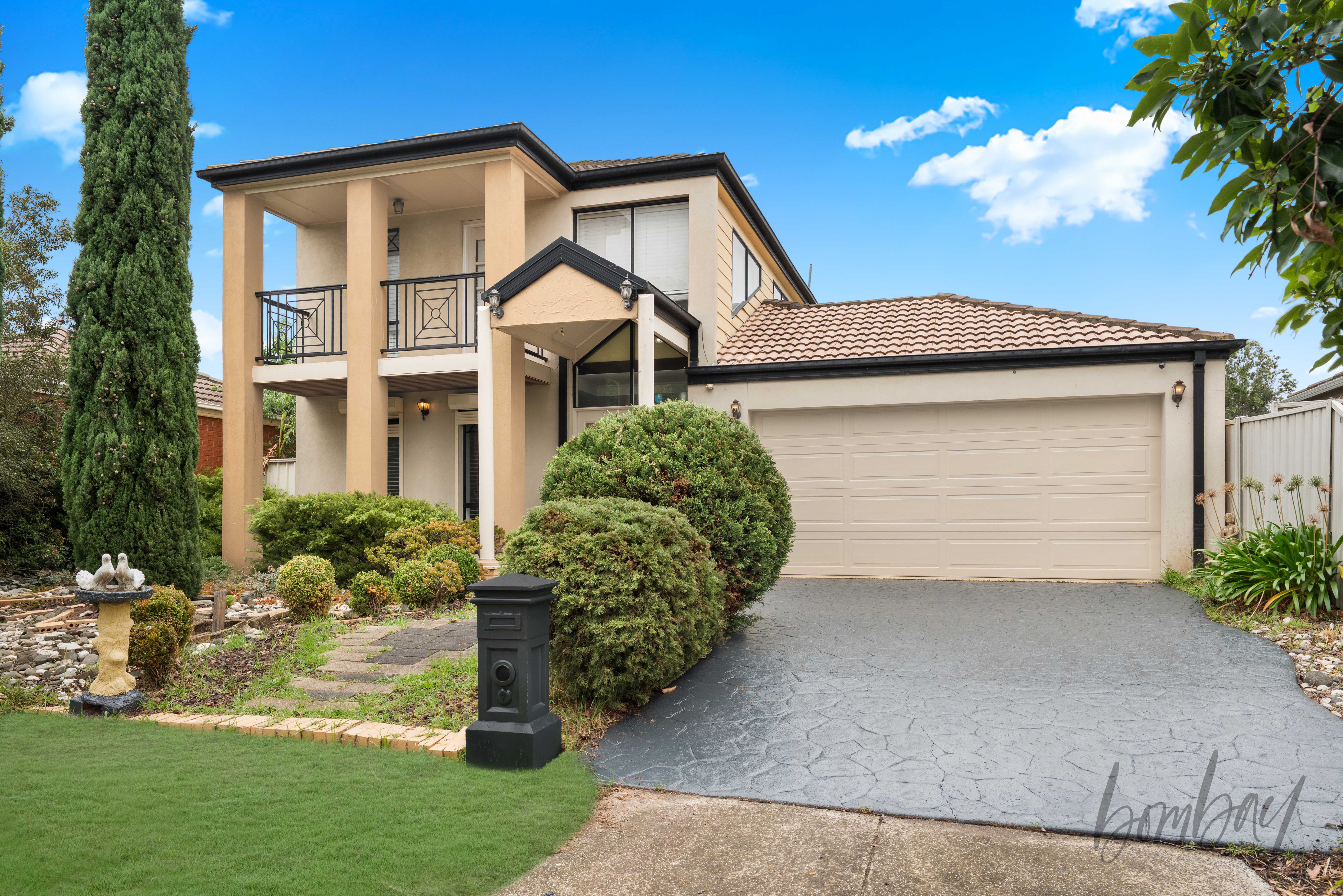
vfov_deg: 53.1
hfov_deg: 73.7
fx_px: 895
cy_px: 448
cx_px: 672
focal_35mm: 24
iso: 400
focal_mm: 24
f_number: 8
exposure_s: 1/250
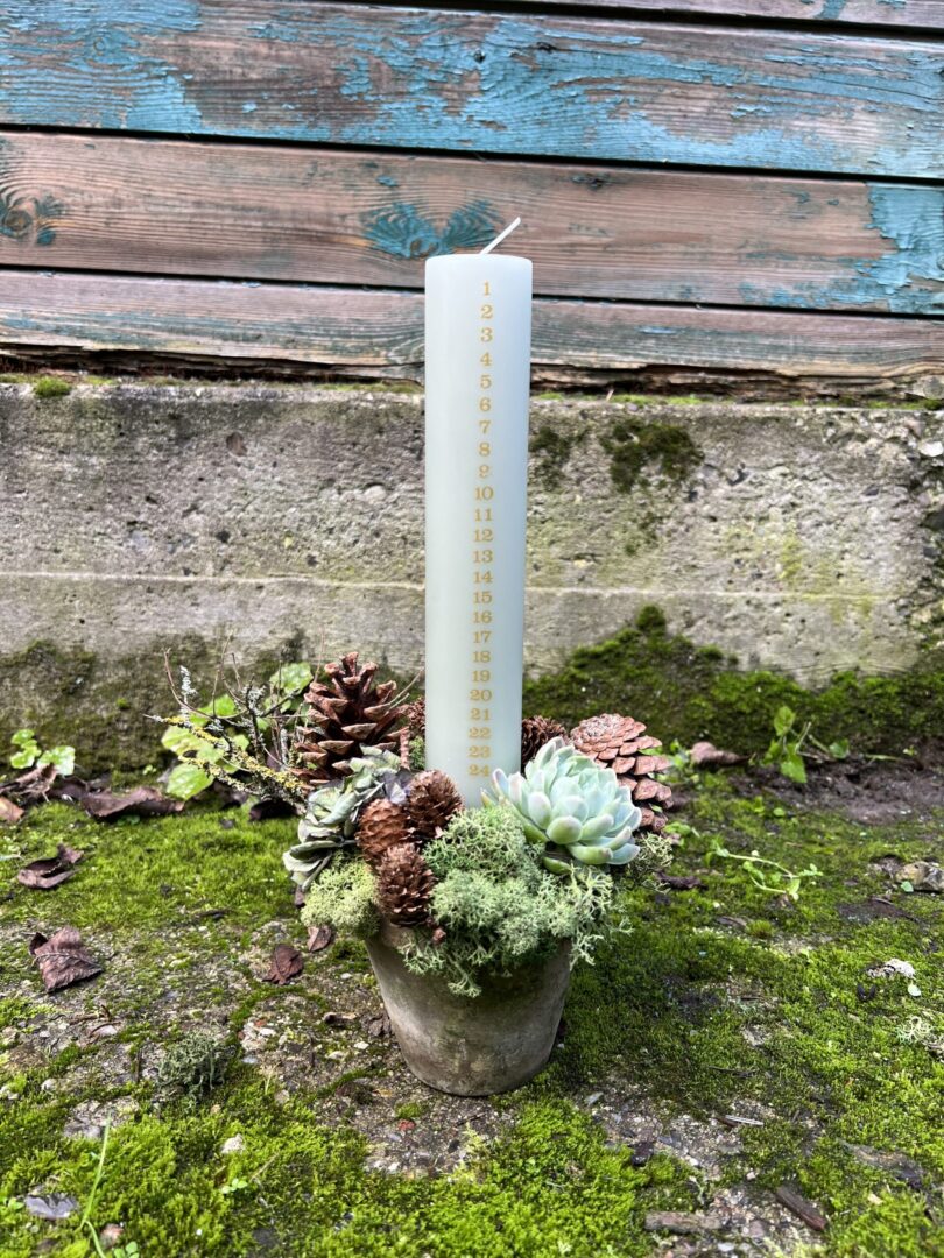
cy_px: 629
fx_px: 945
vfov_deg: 67.3
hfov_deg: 53.1
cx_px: 472
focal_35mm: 26
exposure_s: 1/121
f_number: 1.5
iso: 50
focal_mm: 5.7
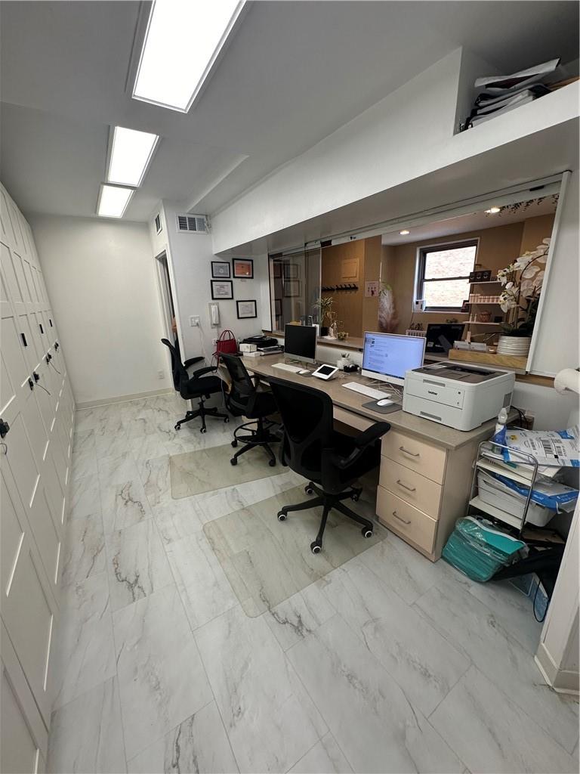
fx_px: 313
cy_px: 387
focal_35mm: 14
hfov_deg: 85.7
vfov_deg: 102.1
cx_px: 290
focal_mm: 2.22
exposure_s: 1/120
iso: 160
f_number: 2.2
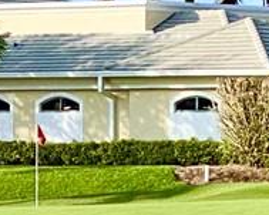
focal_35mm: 275
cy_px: 133
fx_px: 2188
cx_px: -326
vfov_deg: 5.6
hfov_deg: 6.7
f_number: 2
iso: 20
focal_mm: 6
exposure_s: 1/1453
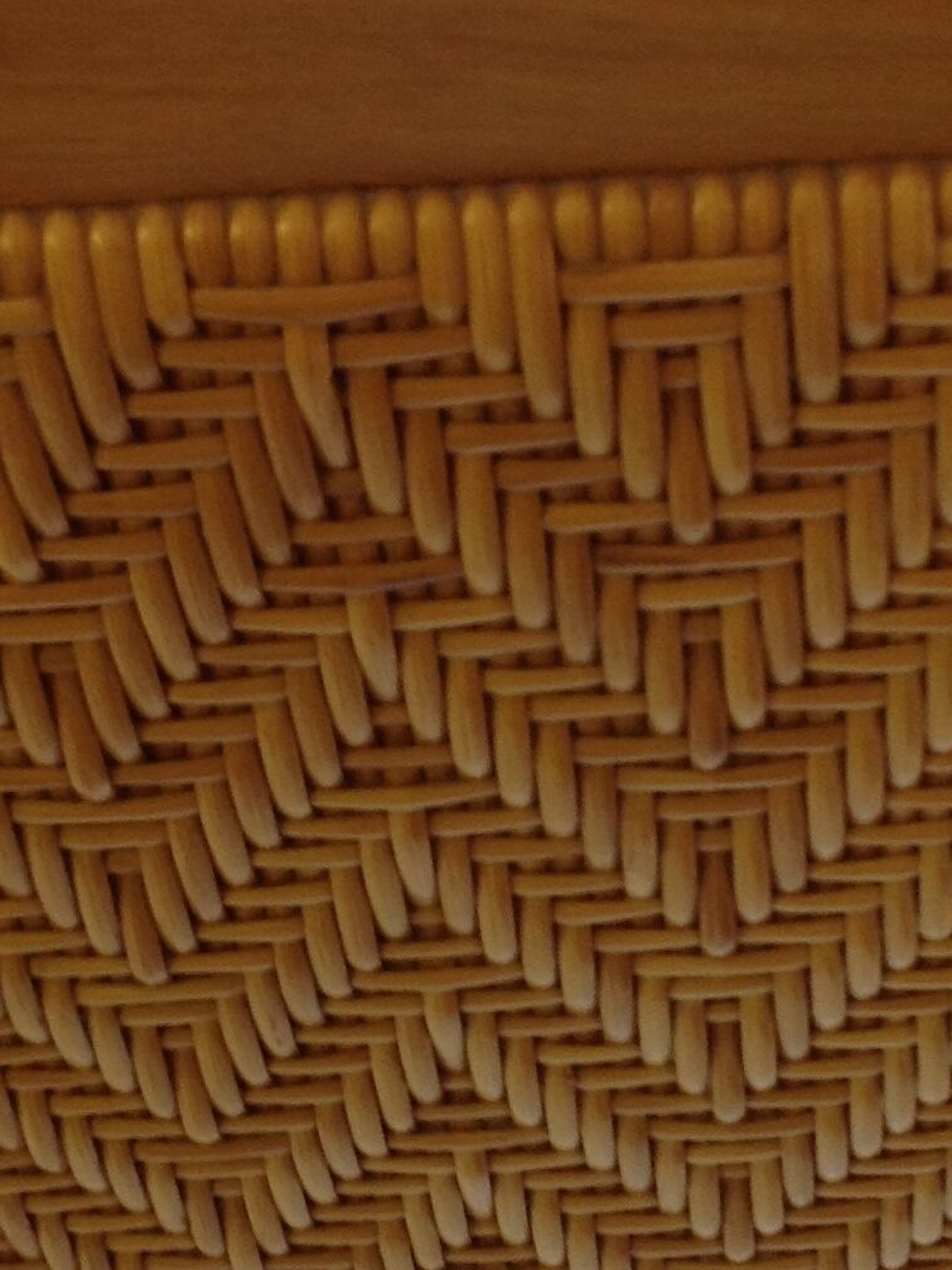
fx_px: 3301
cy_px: 617
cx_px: 523
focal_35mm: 90
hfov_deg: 16.4
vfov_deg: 21.8
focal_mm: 4.28
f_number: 2.4
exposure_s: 1/15
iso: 64
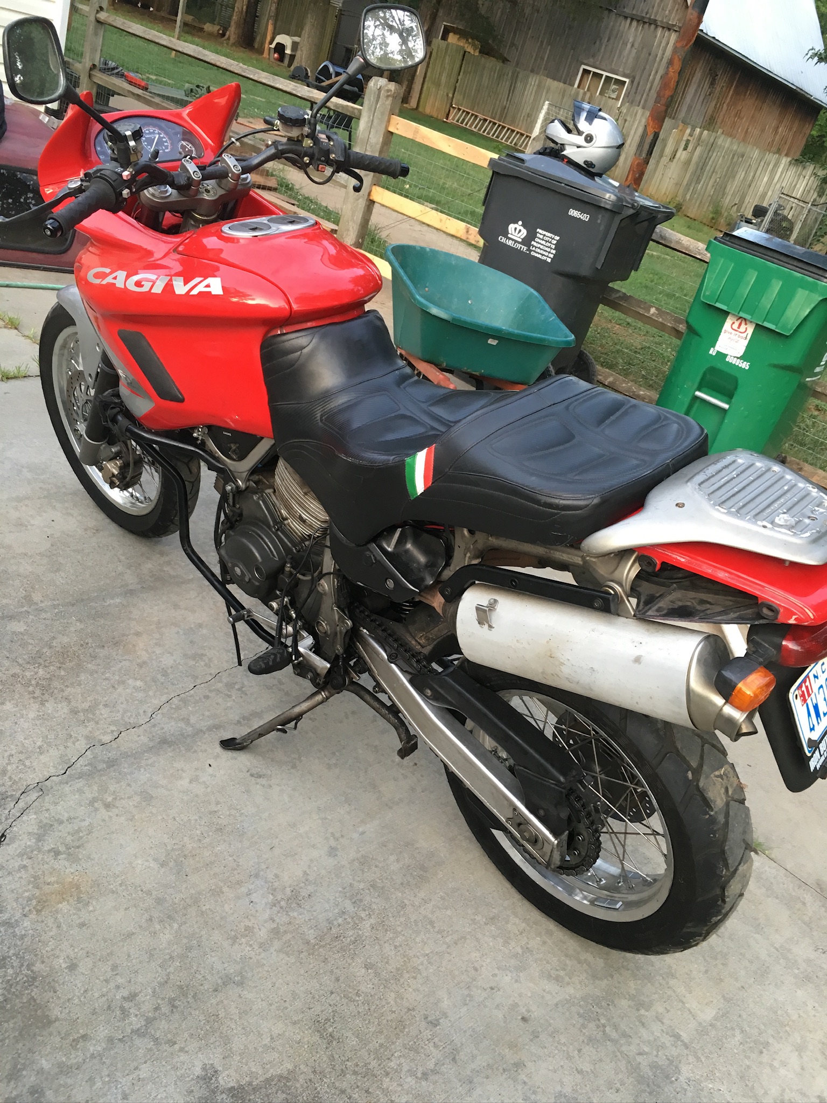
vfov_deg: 61.7
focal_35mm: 29
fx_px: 924
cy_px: 552
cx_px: 414
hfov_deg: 48.2
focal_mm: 4.15
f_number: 2.2
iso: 32
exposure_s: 1/30
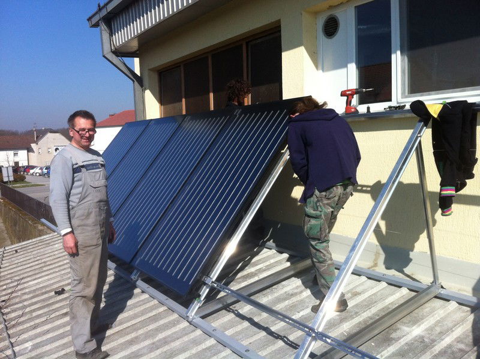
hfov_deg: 52.7
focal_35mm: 35
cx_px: 240
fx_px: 485
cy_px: 180
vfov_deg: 40.6
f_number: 2.8
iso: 80
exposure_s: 1/1885
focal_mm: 3.85
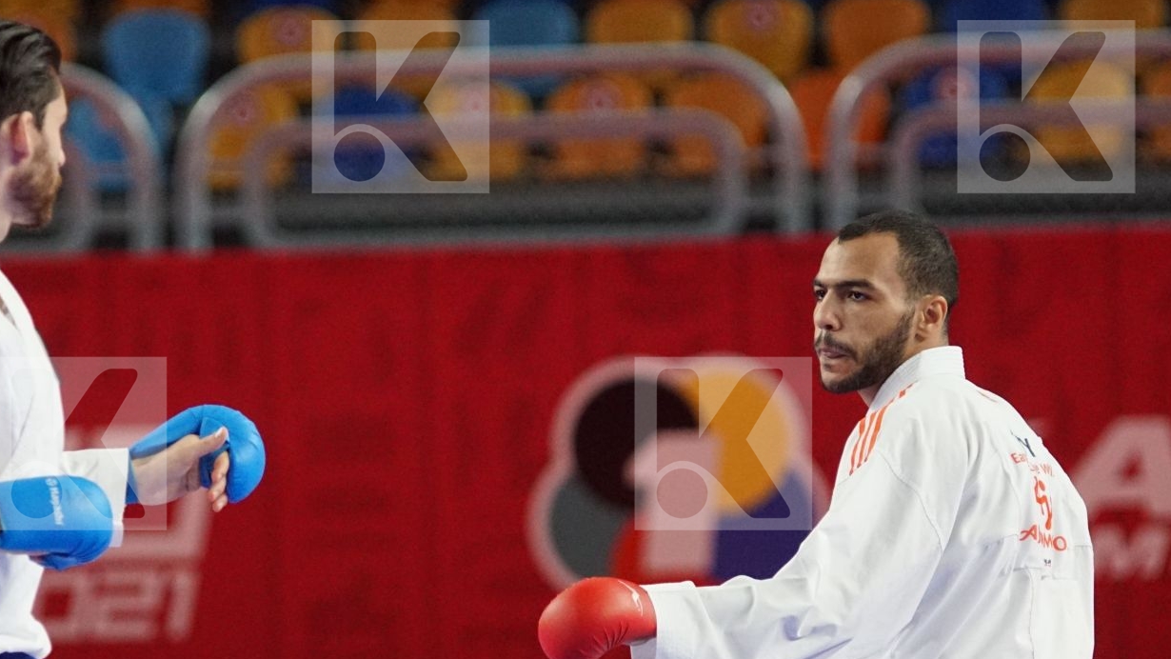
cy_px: 444
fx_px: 10713
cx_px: 401
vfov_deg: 3.5
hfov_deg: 6.3
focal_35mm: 345
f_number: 2.8
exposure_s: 1/1600
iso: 3200
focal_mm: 150
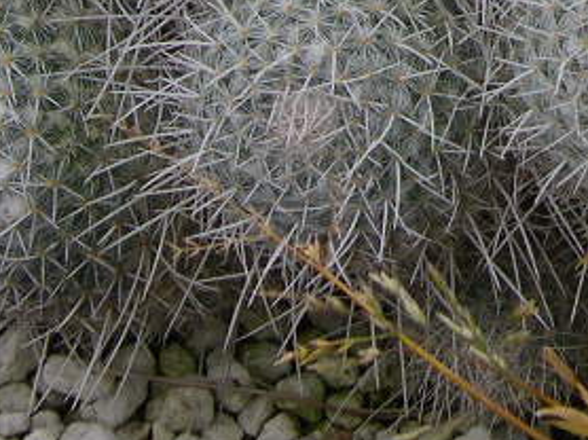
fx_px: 2376
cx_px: 622
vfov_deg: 10.1
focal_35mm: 140
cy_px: -328
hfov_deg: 13.9
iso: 100
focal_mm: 8
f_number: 2.8
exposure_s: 1/349
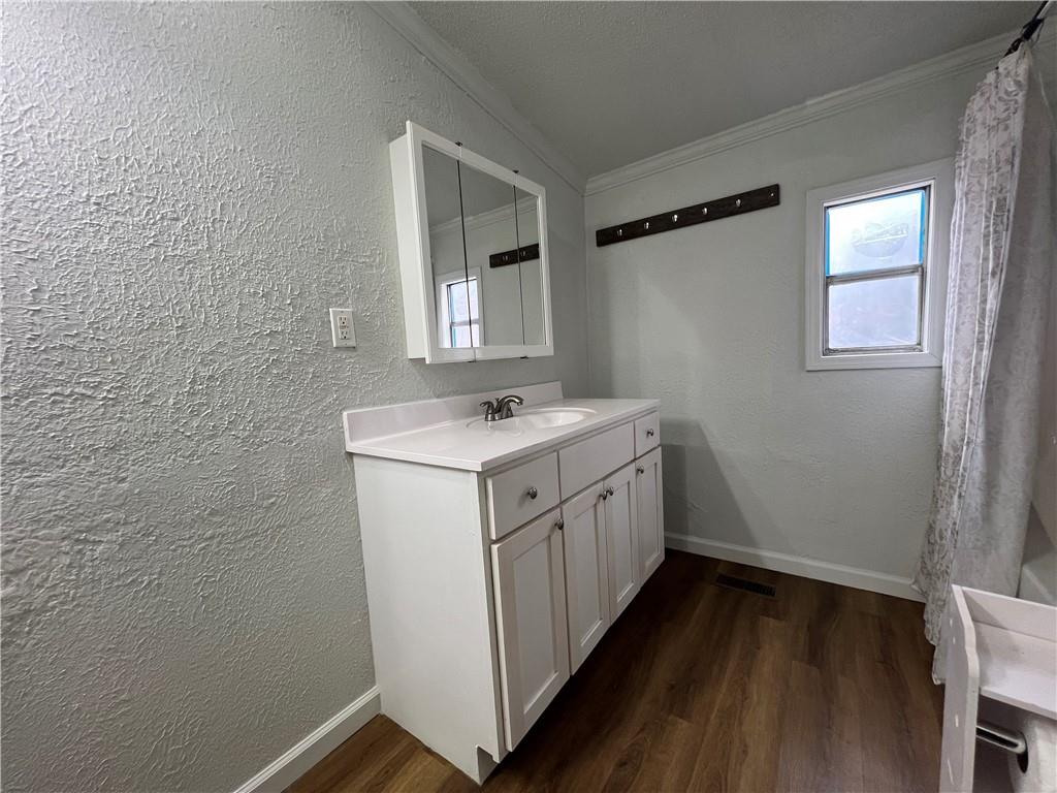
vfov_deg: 89.9
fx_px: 397
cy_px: 396
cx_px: 528
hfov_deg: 106.2
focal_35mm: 13
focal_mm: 1.57
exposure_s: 1/120
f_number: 1.8
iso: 200
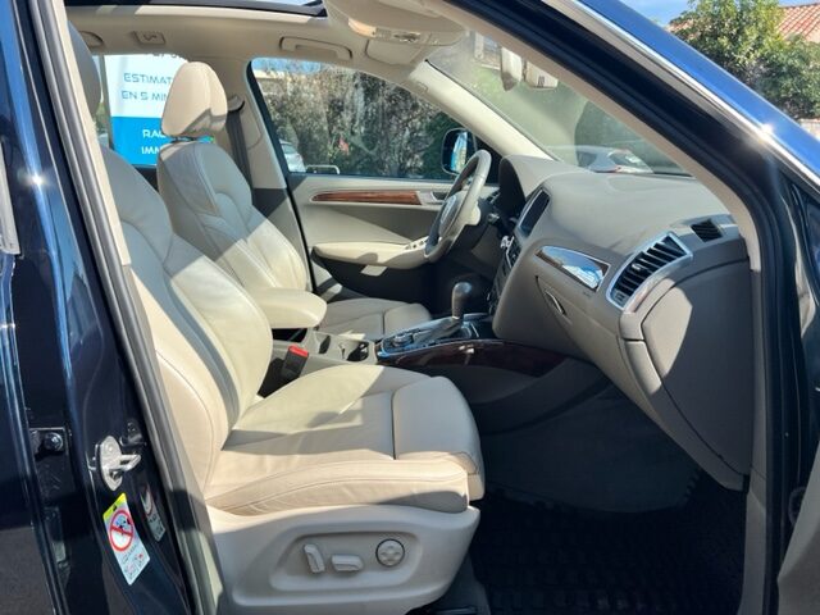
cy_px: 308
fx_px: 616
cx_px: 410
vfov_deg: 53.1
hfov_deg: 67.3
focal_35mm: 26
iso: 50
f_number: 1.5
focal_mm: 5.7
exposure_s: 1/1531
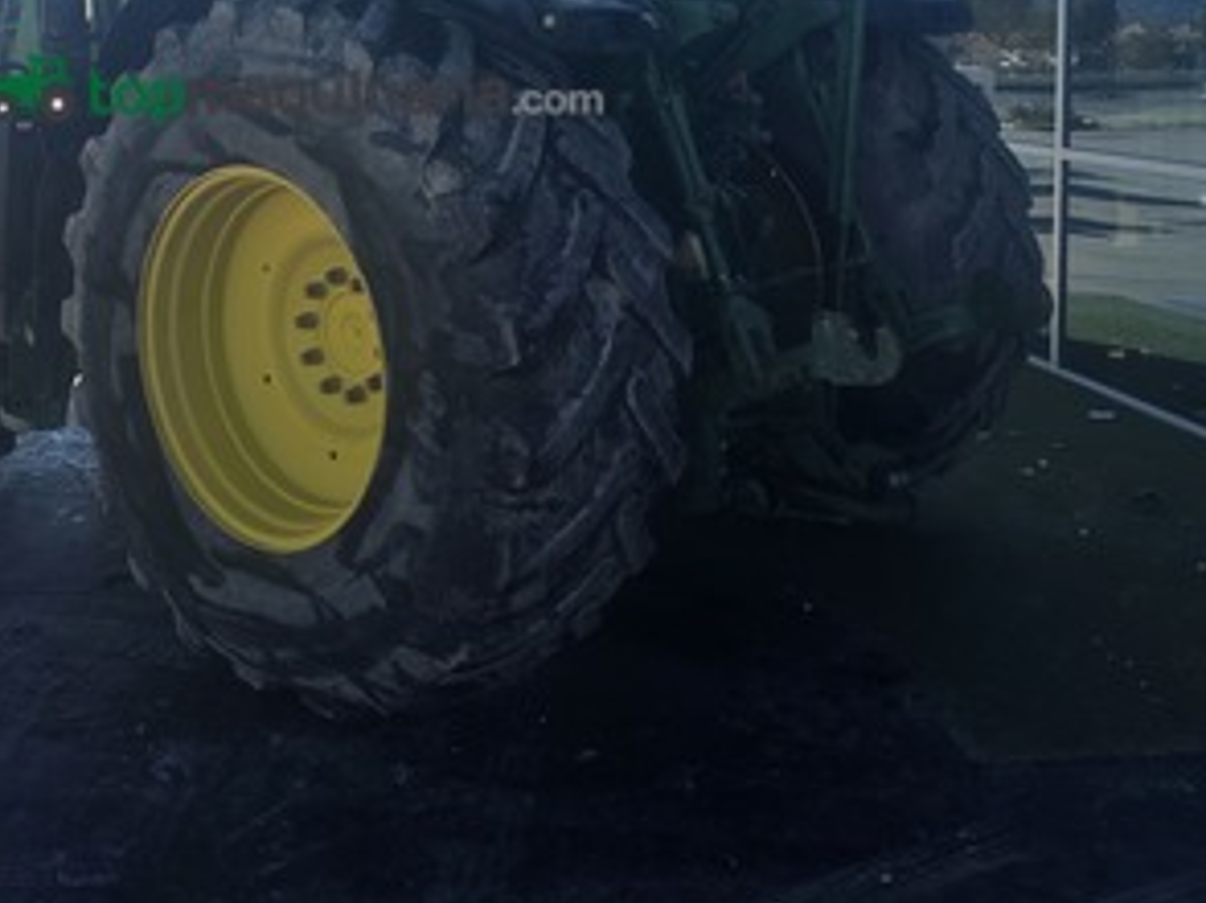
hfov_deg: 42.5
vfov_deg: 31.9
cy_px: 90
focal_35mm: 43
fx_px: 1497
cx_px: 297
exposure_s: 1/2657
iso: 80
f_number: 1.7
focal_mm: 6.3
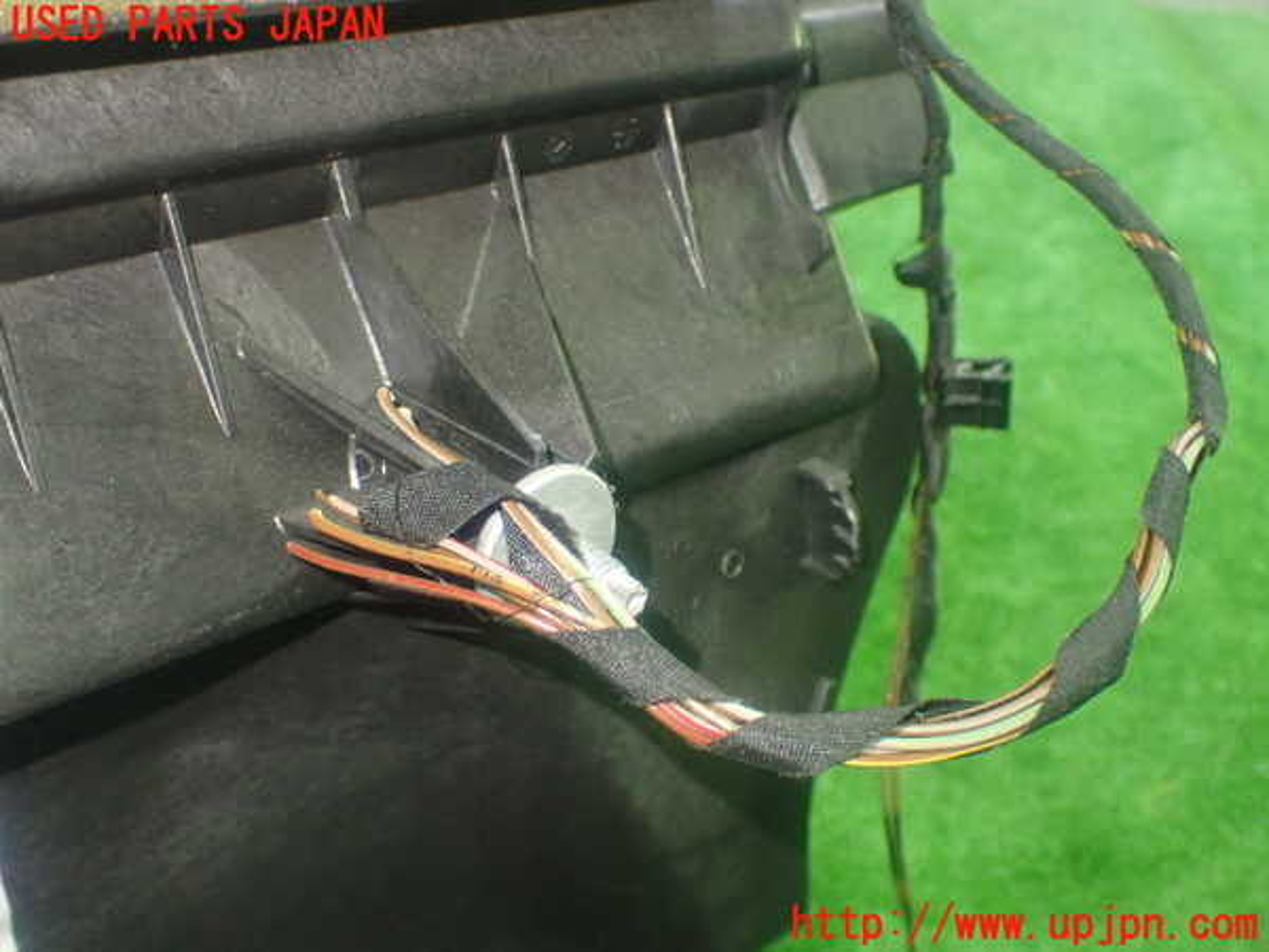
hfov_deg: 42.9
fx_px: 1613
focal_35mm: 44
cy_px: 476
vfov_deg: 32.9
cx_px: 634
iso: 800
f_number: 2.9
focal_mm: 7.84
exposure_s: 1/15
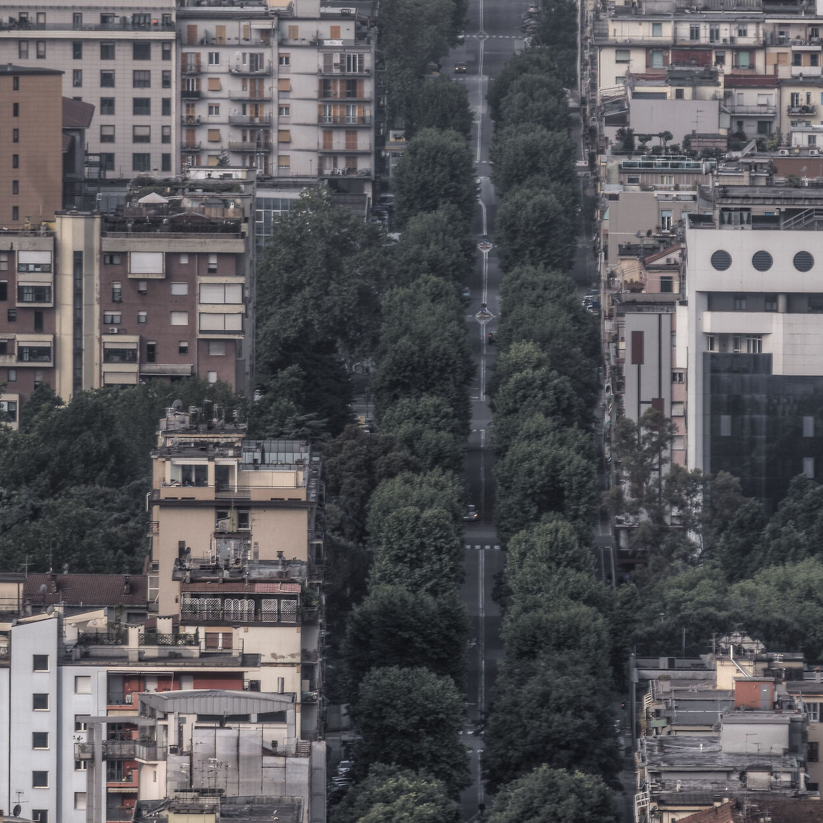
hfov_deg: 2.1
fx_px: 22944
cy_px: 412
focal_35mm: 853
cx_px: 442
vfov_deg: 2.1
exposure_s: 1/60
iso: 100
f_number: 11
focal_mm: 350
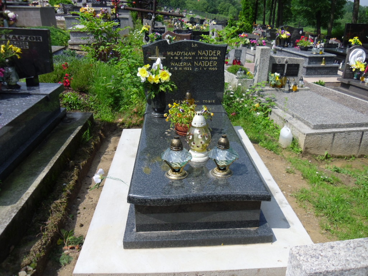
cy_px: 138
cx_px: 184
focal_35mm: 31
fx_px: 330
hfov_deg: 58.4
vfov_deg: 45.4
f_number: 3.3
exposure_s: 1/939
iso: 80
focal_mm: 5.6
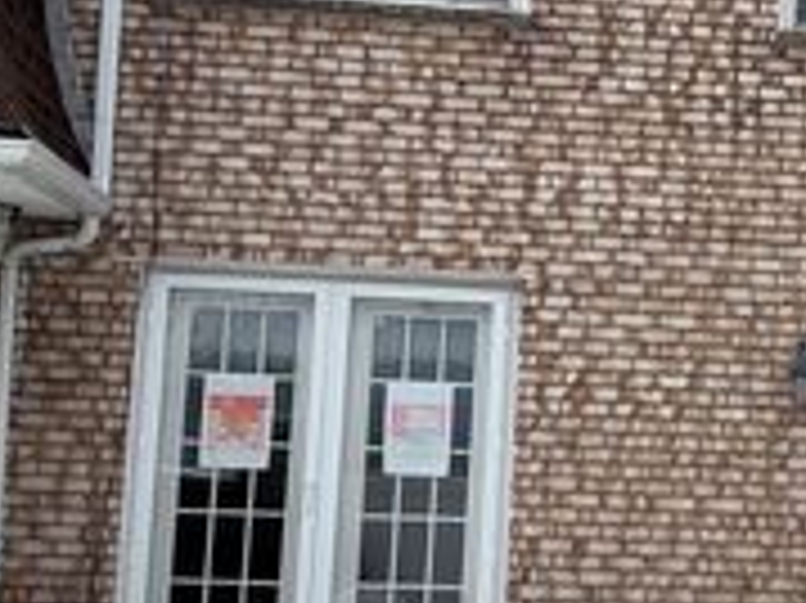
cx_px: 734
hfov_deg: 27.9
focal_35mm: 67
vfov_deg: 21.9
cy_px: 367
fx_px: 1559
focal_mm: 6.76
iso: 80
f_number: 1.78
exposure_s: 1/1337
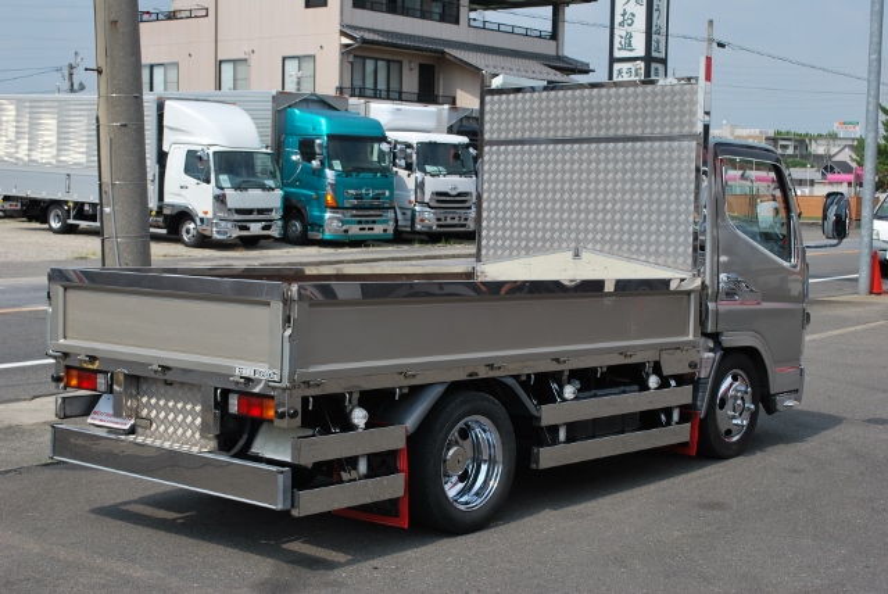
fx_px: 1296
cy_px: 297
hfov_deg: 37.8
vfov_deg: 25.8
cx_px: 444
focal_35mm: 52
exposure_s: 1/250
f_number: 8
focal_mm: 35
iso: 100
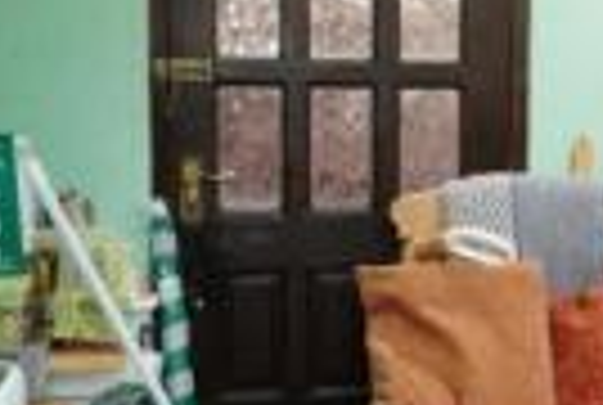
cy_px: 214
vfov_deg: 18.8
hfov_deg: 26.3
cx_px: 590
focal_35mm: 73
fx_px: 1225
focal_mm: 10
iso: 3200
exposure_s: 1/160
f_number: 14
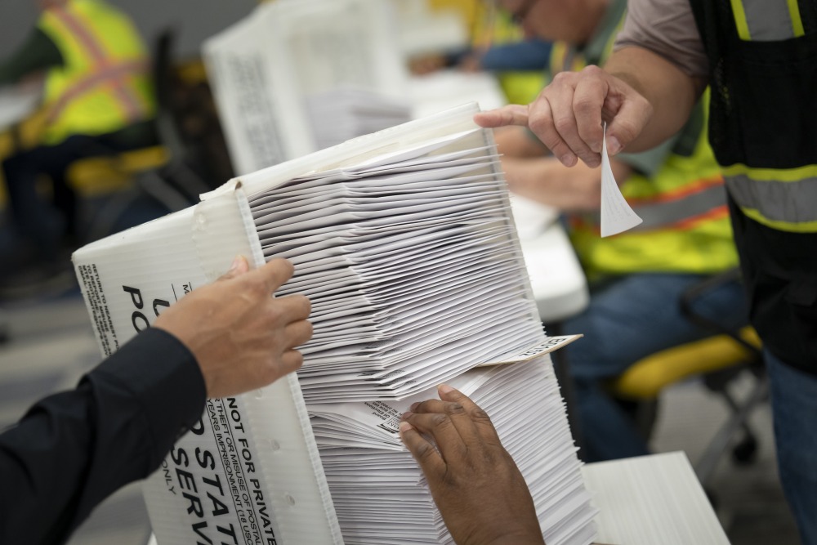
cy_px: 272
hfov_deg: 28.8
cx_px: 408
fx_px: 1589
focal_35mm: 70
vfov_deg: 19.5
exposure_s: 1/400
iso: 1250
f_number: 2.8
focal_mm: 70
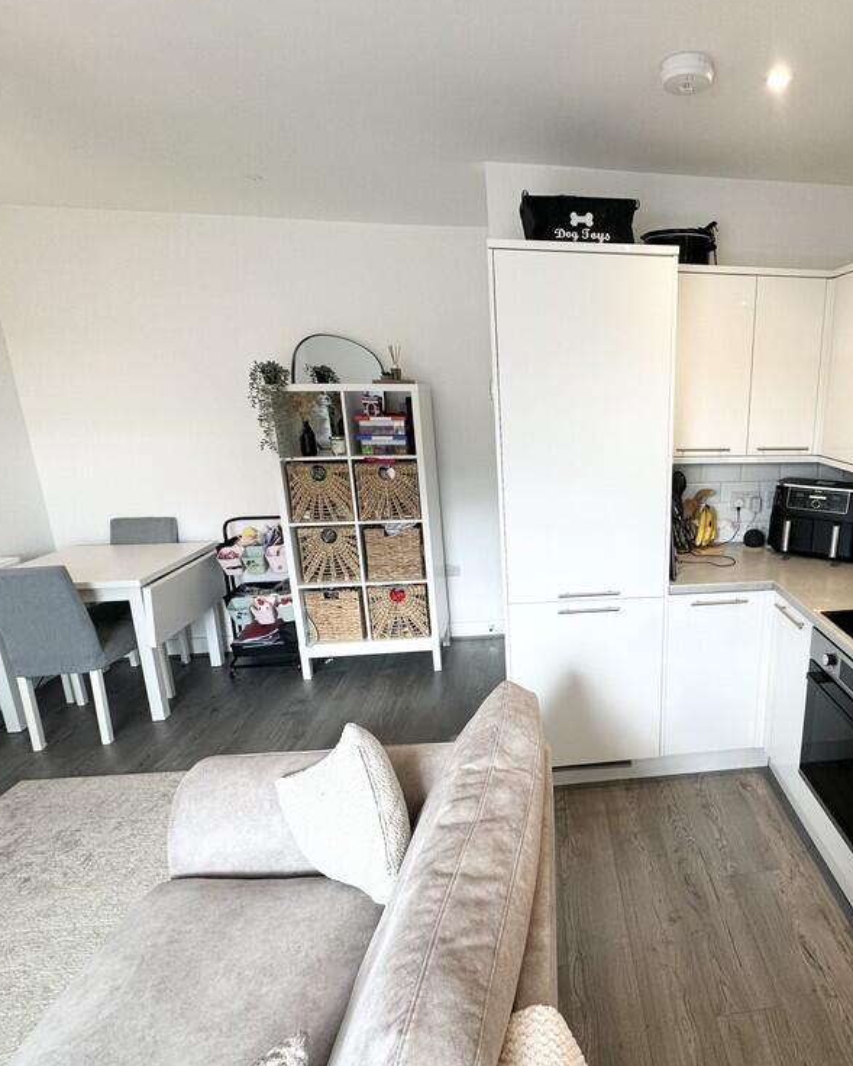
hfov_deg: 66.9
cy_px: 536
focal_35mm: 19
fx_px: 599
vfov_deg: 83.3
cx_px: 627
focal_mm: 2.22
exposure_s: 1/100
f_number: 2.2
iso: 80
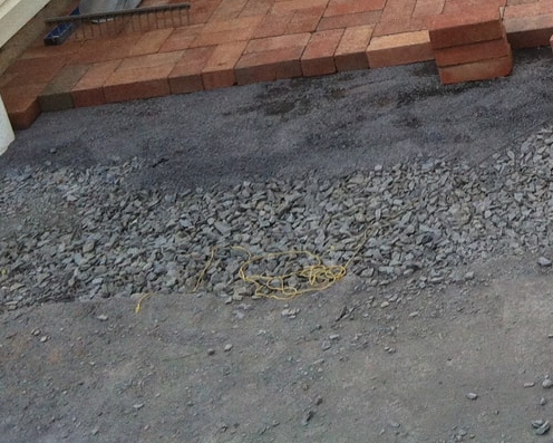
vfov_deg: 16.0
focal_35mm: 92
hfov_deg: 20.3
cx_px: 513
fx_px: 1506
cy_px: -107
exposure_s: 1/120
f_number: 2.8
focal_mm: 3.85
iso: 125
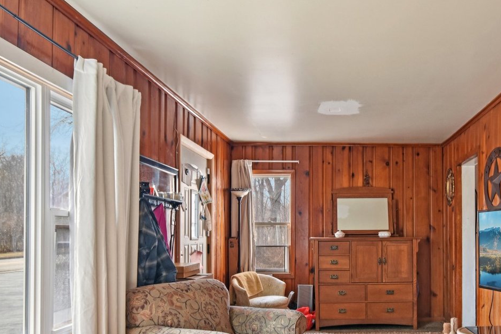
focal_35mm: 31
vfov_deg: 41.7
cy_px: 226
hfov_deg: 58.7
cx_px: 339
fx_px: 431
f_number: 8
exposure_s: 1/60
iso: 400
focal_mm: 12
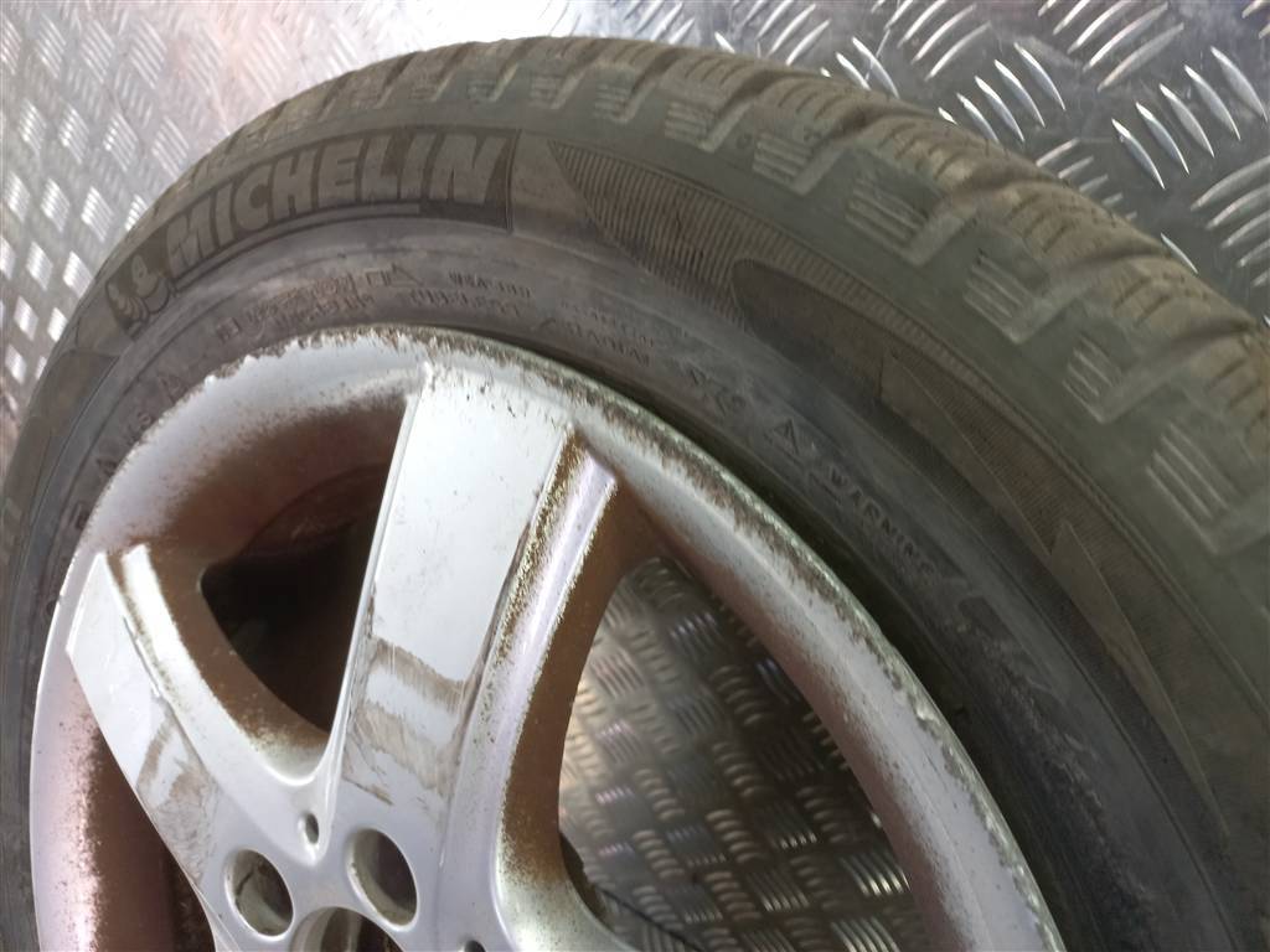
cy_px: 476
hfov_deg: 69.4
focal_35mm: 25
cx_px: 635
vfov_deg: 54.9
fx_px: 917
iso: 80
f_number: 1.8
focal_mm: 4.6
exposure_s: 1/50
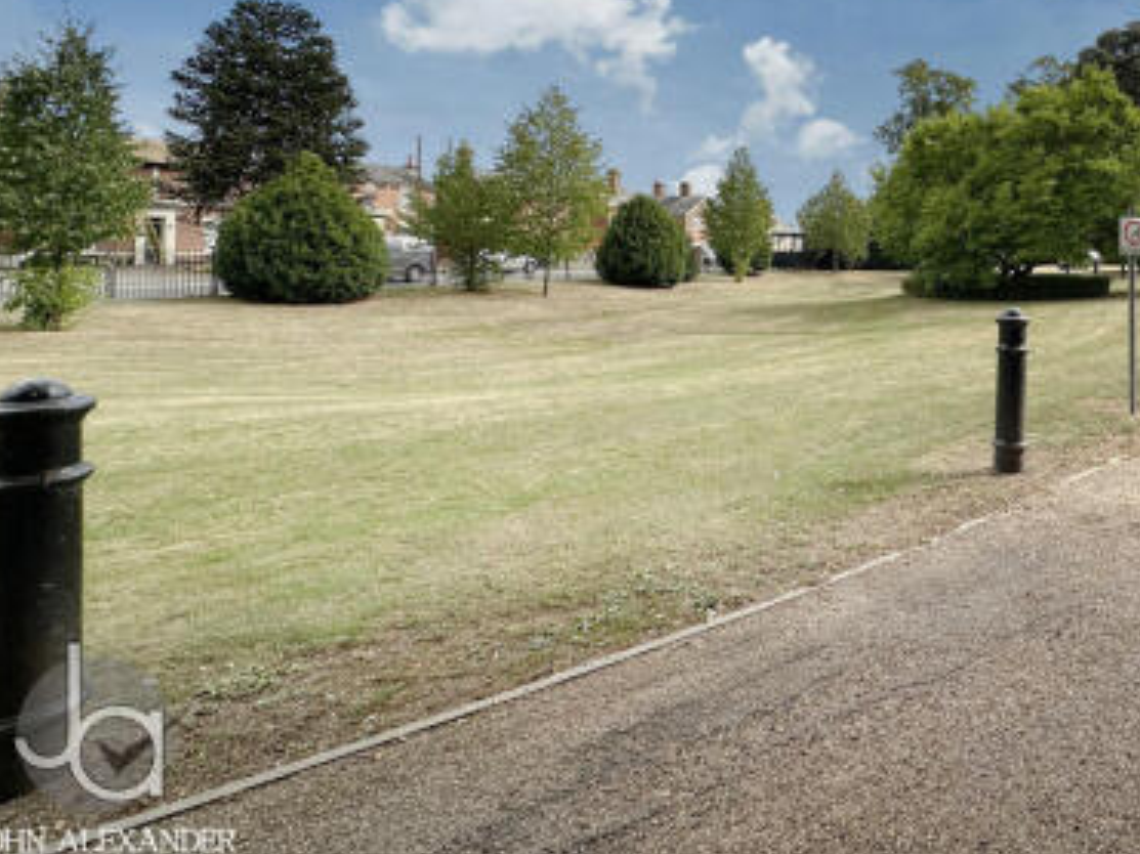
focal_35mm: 22
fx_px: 724
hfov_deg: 71.1
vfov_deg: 57.7
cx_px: 859
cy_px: 207
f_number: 2.2
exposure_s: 1/1435
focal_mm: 2.22
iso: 40
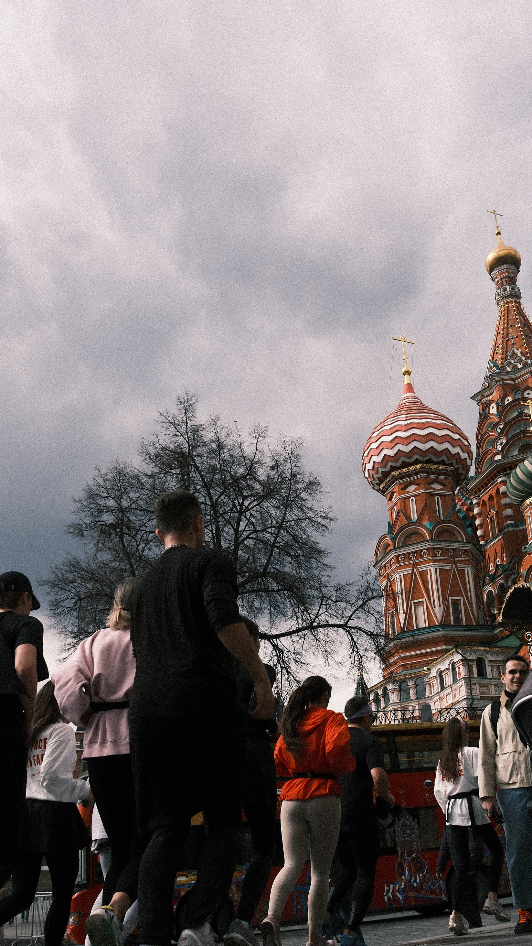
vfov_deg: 59.1
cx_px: 334
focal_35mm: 33
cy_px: 555
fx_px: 827
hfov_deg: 35.4
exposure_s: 1/2000
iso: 400
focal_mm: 16
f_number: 4.5
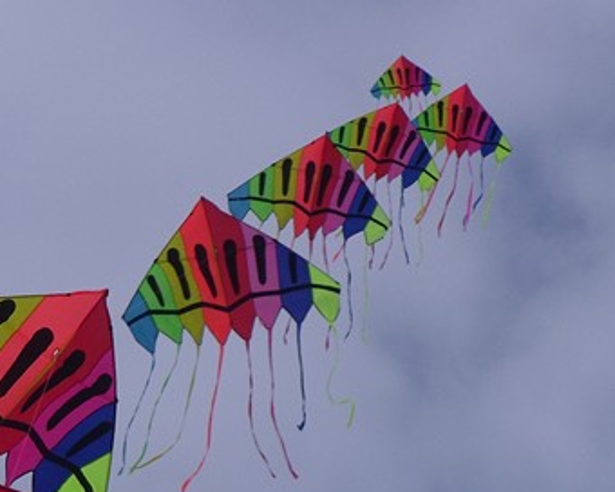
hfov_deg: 6.5
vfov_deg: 5.2
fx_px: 5424
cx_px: 176
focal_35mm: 298
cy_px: 420
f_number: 14.5
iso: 80
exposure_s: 1/145
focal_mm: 26.6
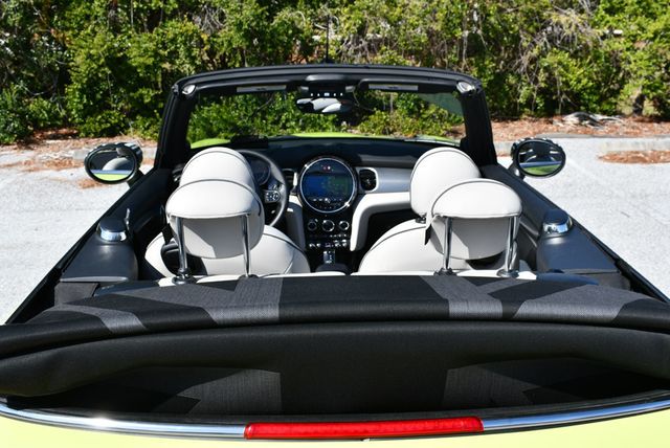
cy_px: 224
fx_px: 745
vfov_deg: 33.5
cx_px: 335
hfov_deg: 48.4
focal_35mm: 40
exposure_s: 1/250
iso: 110
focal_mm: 20
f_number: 8
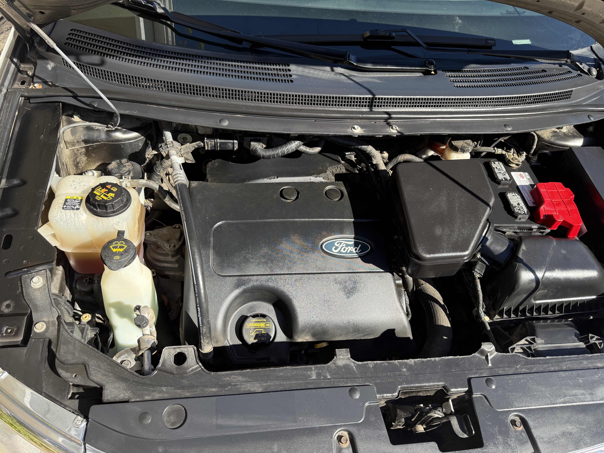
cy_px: 226
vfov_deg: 56.8
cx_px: 302
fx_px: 419
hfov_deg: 71.6
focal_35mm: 24
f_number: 1.78
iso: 100
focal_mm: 6.76
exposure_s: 1/1337
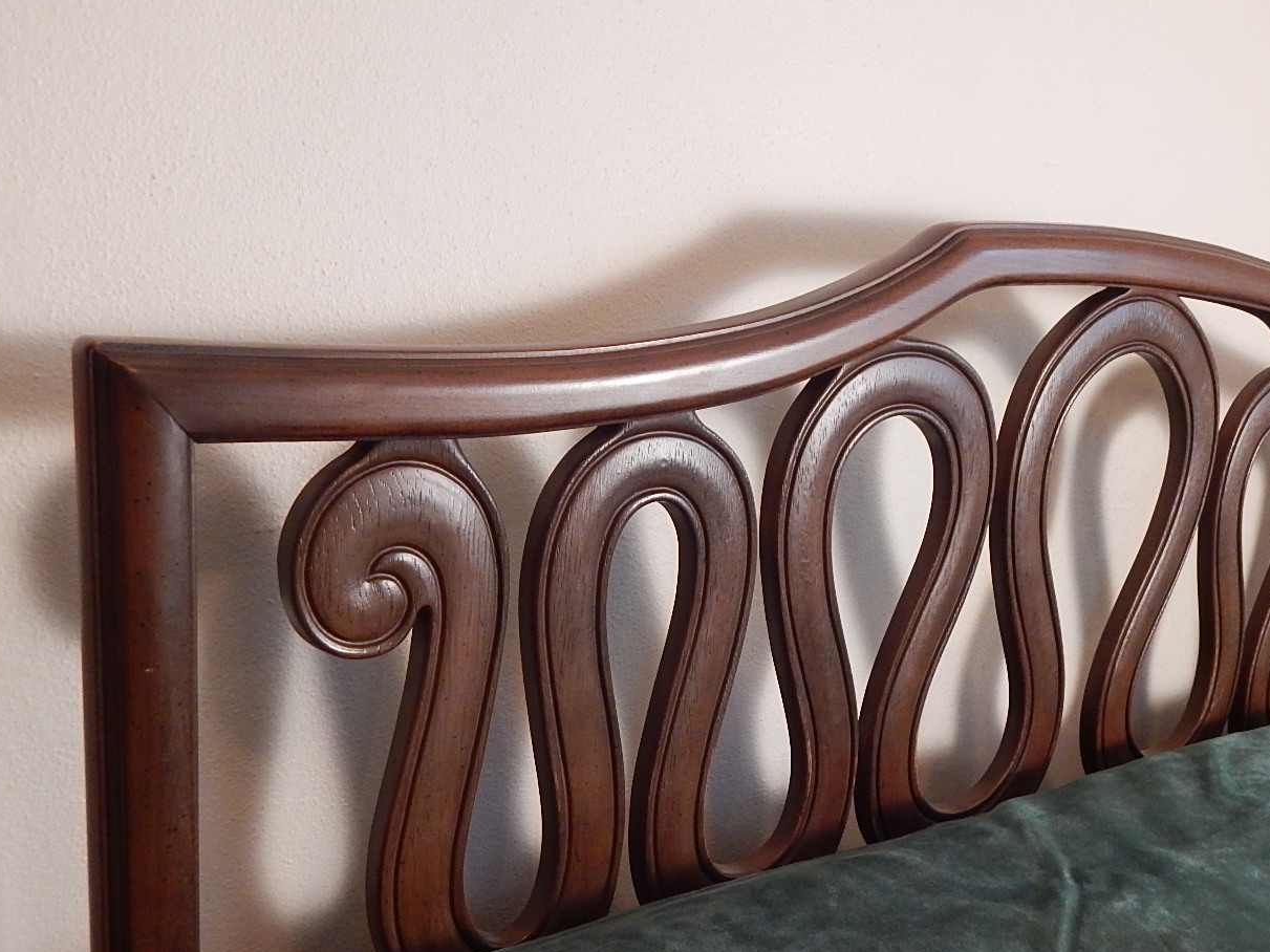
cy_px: 604
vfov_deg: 38.4
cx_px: 774
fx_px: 1357
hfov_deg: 49.8
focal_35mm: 37
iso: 400
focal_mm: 5.1
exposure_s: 1/25
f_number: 3.2
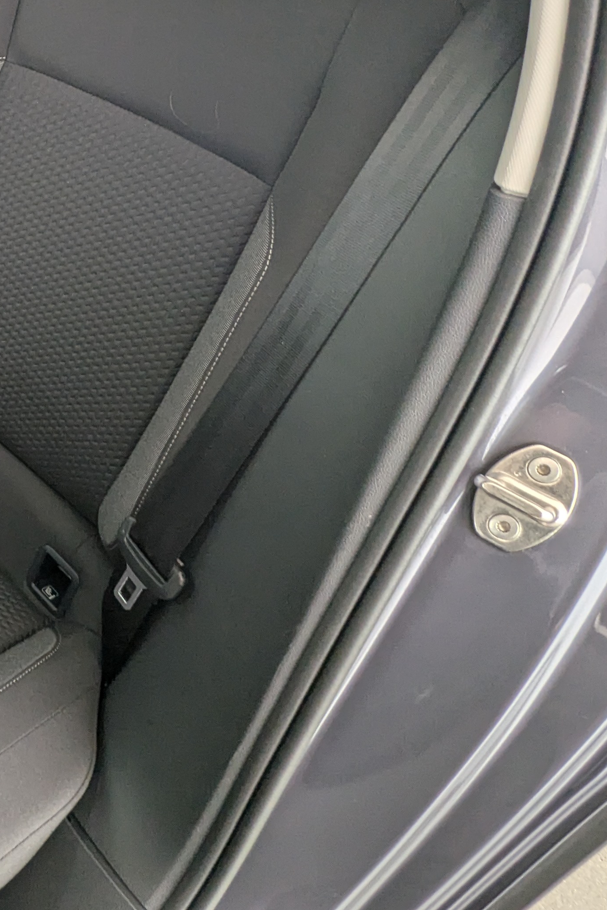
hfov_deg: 33.1
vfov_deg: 56.3
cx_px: -112
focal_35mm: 33
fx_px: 834
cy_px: 324
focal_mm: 2.35
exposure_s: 1/30.7
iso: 92
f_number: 2.2
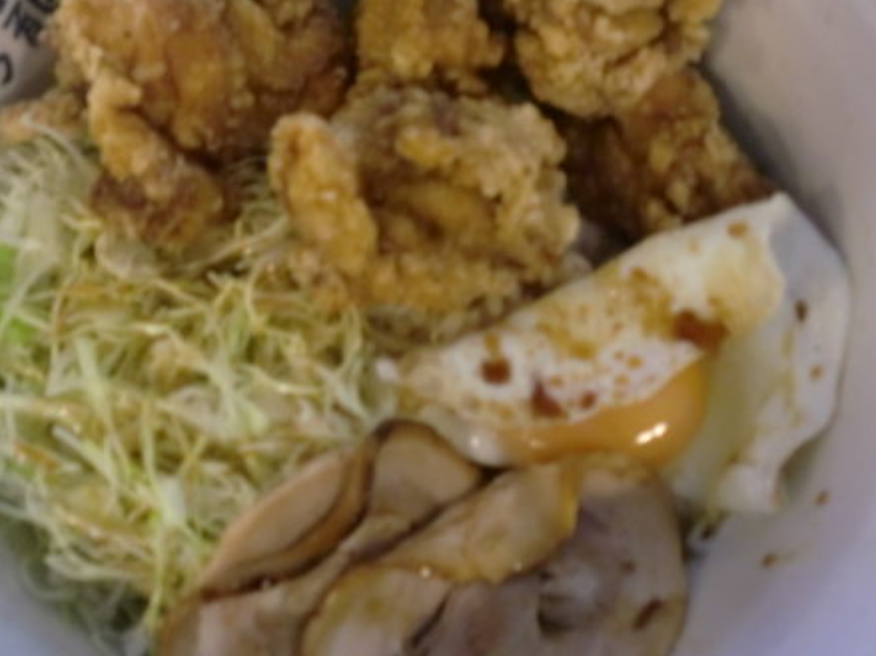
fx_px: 1290
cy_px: 283
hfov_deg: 37.4
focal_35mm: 51
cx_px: 359
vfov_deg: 28.5
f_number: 3.1
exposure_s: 1/50
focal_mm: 6.3
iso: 400
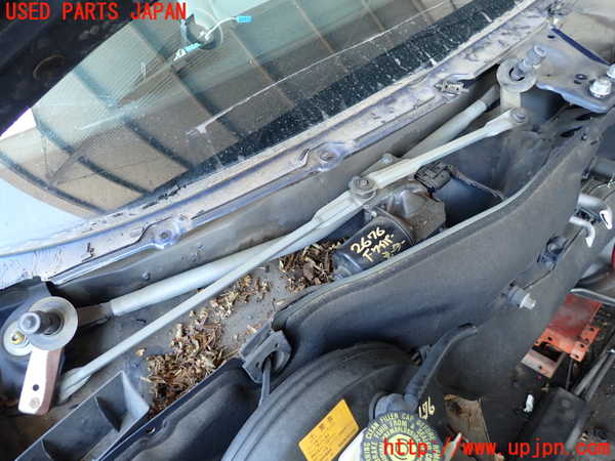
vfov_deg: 54.9
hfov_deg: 69.4
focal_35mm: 25
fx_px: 444
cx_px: 308
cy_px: 230
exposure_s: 1/50
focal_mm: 4.5
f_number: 2
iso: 200
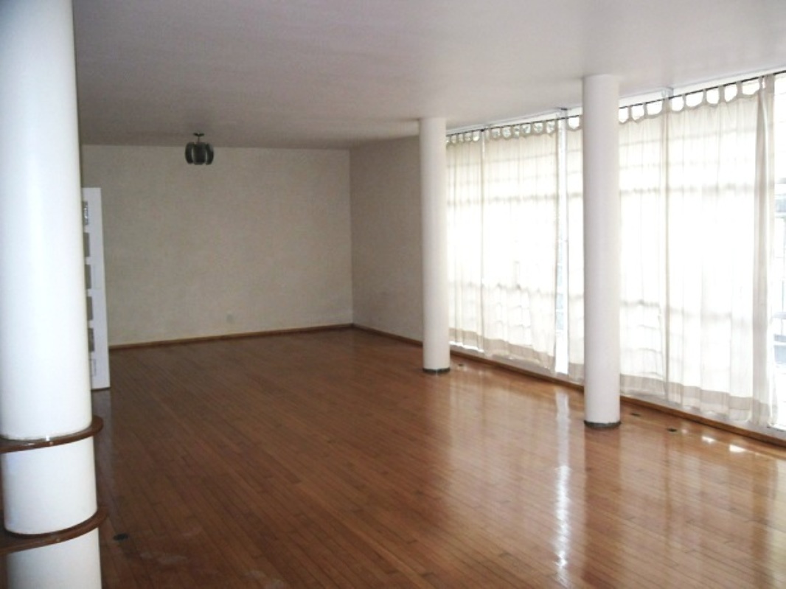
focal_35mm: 45
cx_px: 393
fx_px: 1022
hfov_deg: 42.1
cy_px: 294
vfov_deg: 32.2
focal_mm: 6.3
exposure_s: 1/45
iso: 400
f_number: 3.5
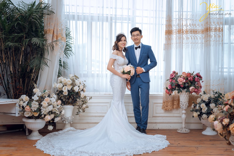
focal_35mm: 50
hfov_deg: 39.6
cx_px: 117
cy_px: 78
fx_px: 325
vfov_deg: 27.0
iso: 200
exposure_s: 1/90
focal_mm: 50
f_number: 3.3
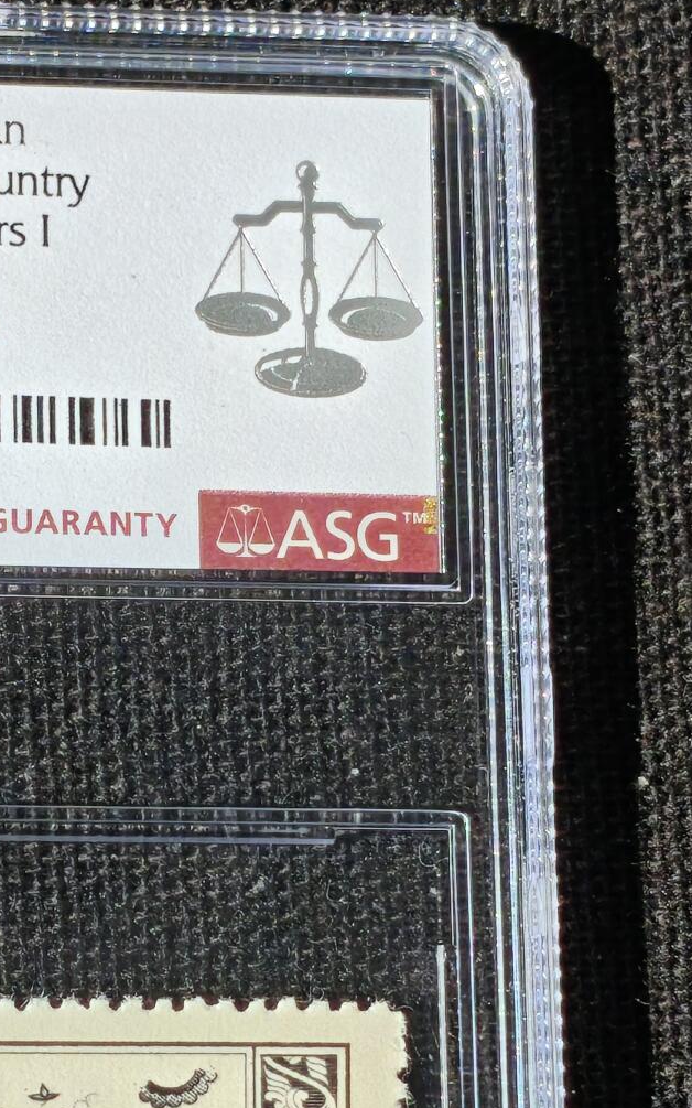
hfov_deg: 7.8
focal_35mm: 167
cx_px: -7
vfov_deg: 12.5
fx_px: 5040
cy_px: 914
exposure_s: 1/2723
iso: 50
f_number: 1.5
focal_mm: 4.94
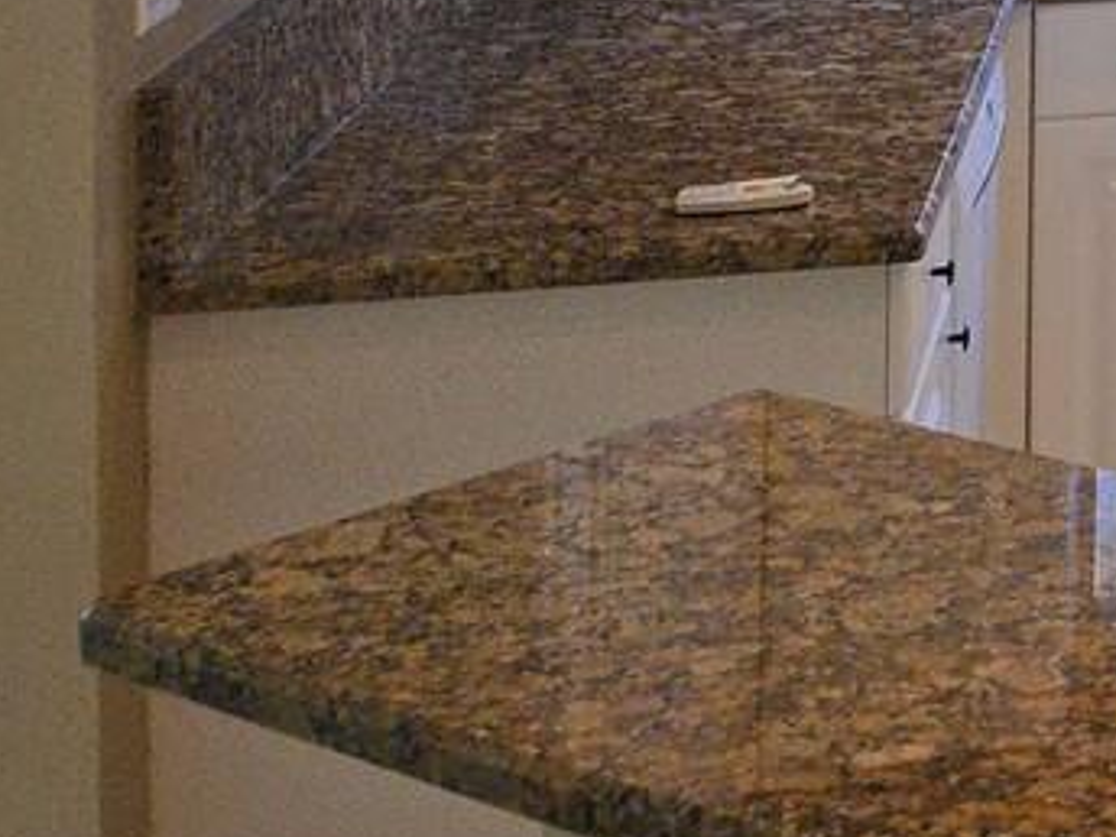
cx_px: 2466
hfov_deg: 14.2
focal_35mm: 107
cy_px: -649
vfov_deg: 12.7
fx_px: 3450
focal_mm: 5.4
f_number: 1.8
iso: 125
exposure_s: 1/120
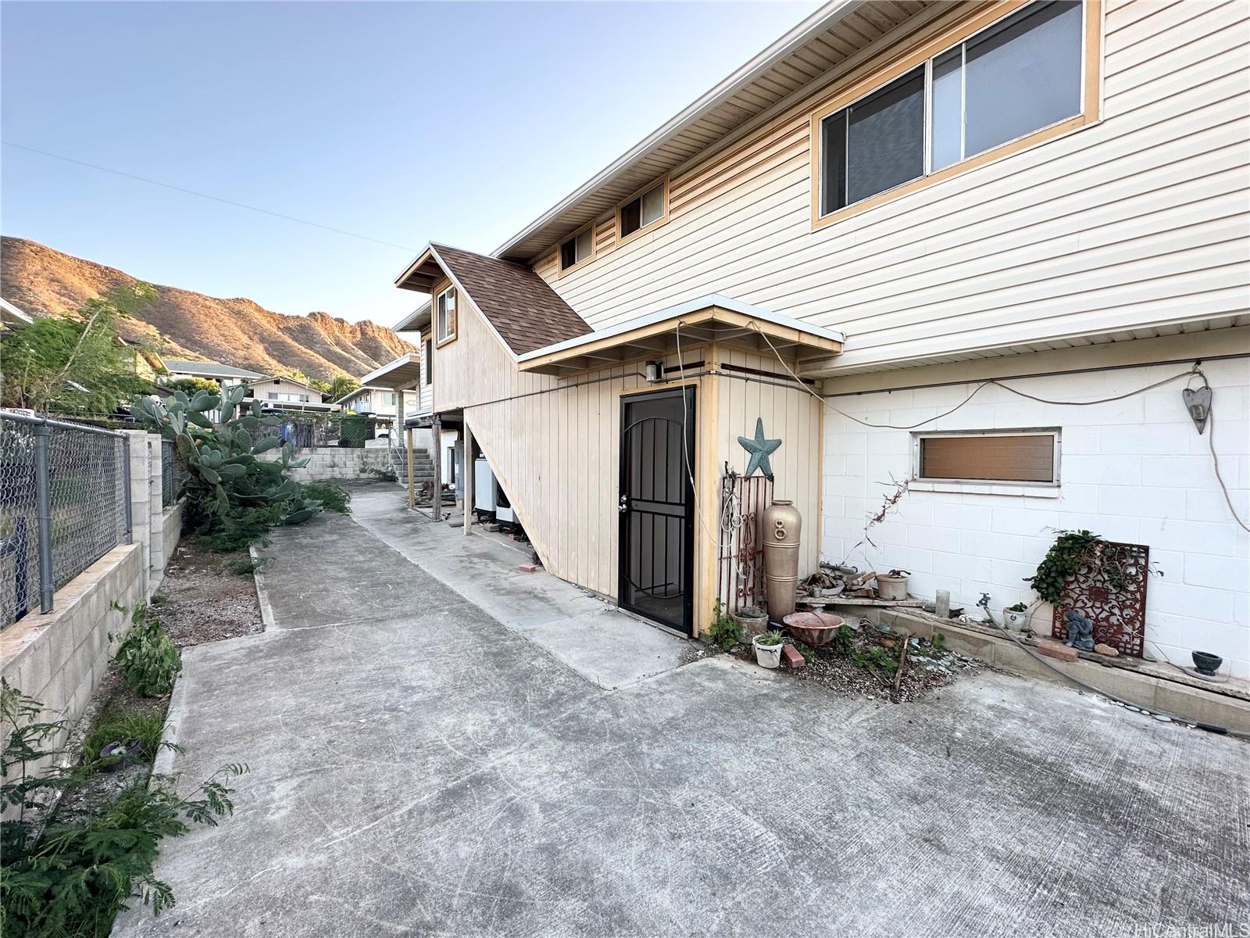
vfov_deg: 85.7
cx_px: 625
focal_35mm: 14
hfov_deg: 102.1
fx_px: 506
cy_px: 469
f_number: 2.2
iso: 64
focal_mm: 2.22
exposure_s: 1/99
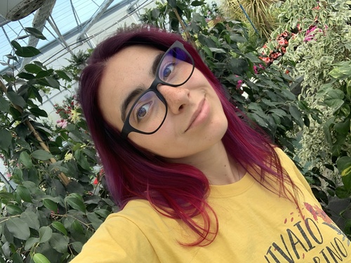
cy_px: 132
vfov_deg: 44.2
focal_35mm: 32
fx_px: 324
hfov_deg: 56.8
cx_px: 176
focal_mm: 2.87
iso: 64
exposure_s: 1/99
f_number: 2.2
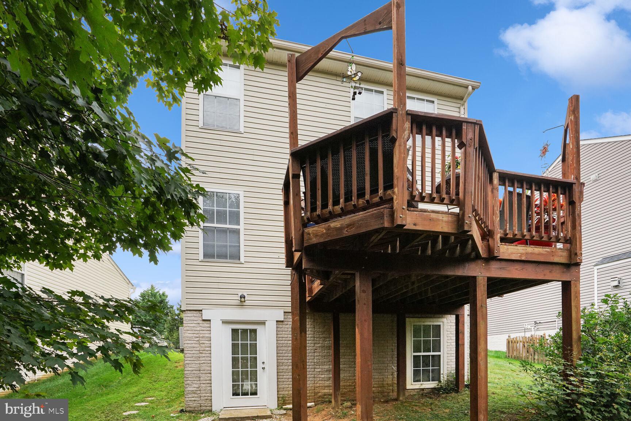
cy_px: 210
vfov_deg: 67.4
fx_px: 315
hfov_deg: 90.0
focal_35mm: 18
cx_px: 316
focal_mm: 18
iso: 800
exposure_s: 1/800
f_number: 8
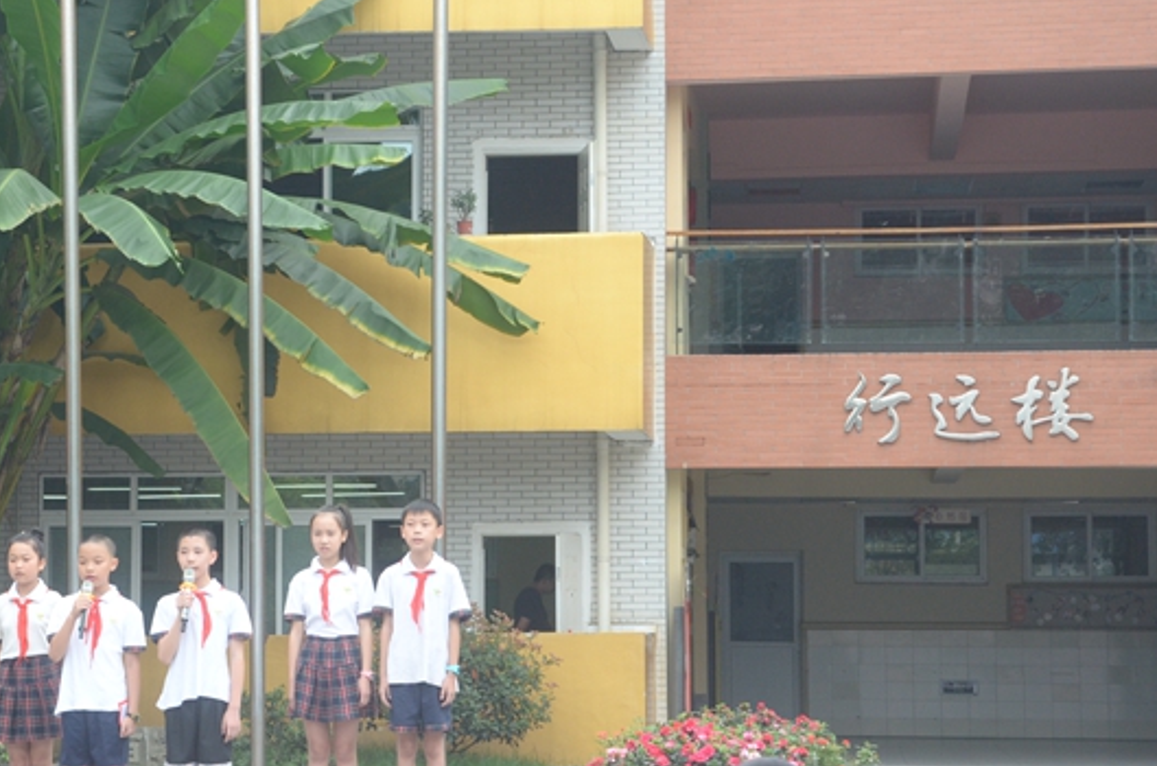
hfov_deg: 17.3
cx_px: 385
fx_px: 3783
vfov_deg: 11.6
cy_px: 414
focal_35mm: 118
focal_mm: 52
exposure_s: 1/250
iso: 800
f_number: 8
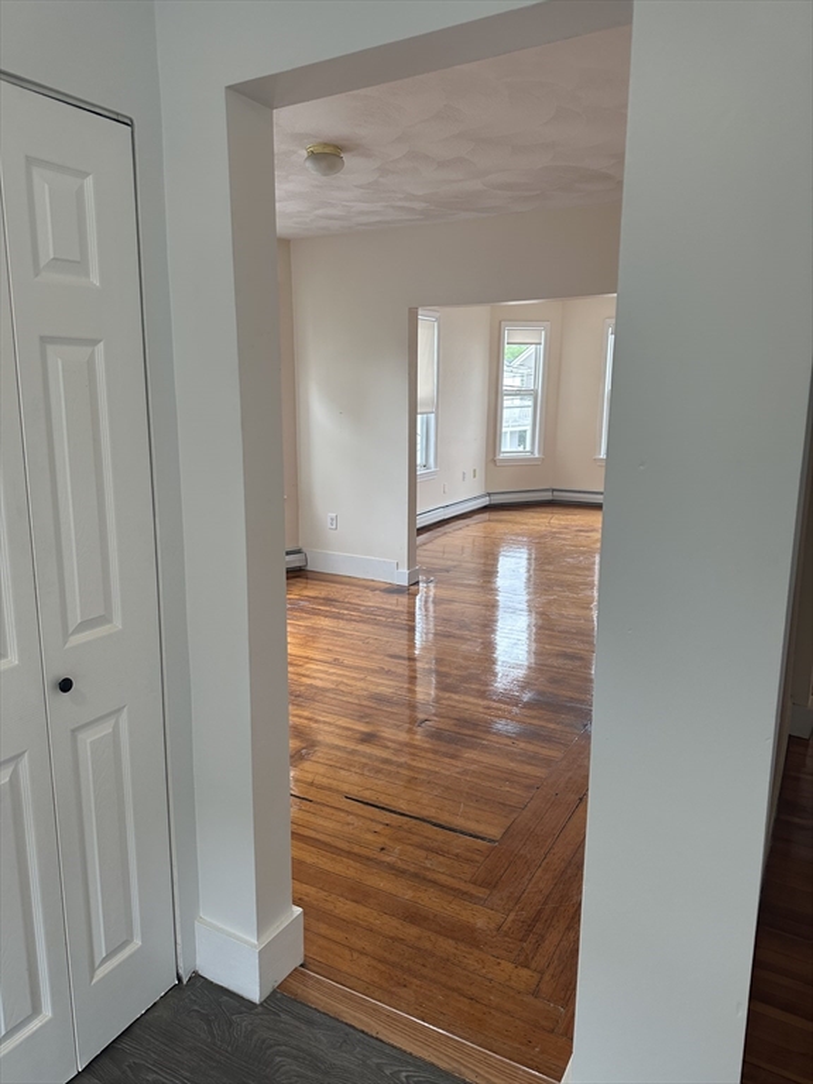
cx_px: 406
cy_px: 542
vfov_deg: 71.6
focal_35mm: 24
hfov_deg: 56.8
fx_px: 752
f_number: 1.78
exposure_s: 1/121
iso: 125
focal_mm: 6.86
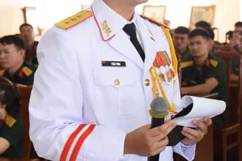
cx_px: 253
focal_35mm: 108
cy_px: 28
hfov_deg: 18.3
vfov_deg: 12.6
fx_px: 726
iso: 1250
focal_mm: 50
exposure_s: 1/60
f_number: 5.6
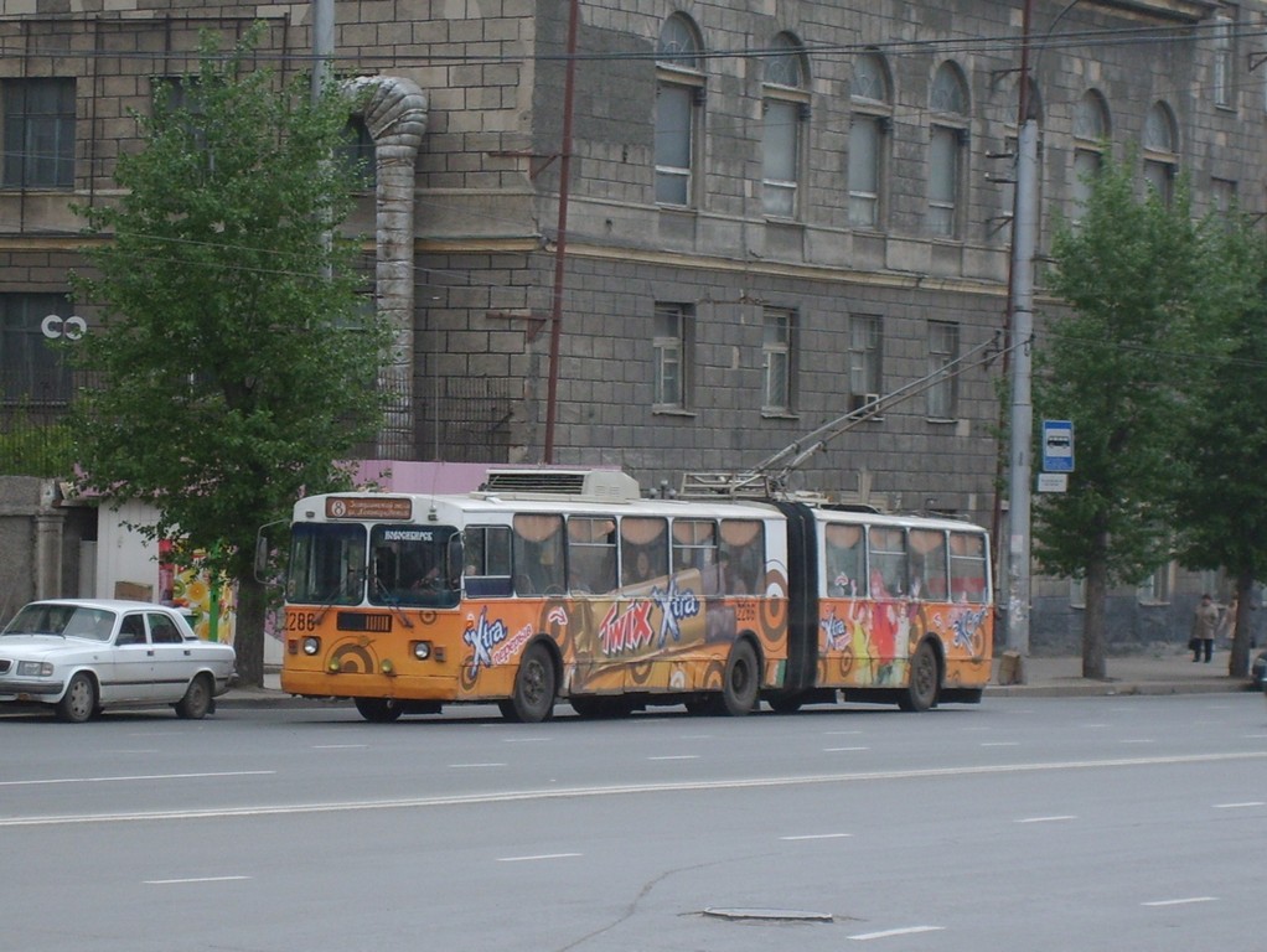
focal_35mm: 105
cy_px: 476
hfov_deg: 18.7
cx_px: 634
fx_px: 3846
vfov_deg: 14.1
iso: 50
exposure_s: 1/60
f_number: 4.9
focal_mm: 17.4
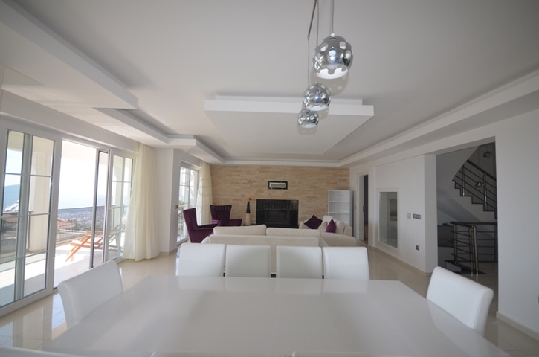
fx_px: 224
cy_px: 178
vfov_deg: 77.1
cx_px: 270
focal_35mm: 15
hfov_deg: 100.5
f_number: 5
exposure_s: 1/200
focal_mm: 10
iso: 200
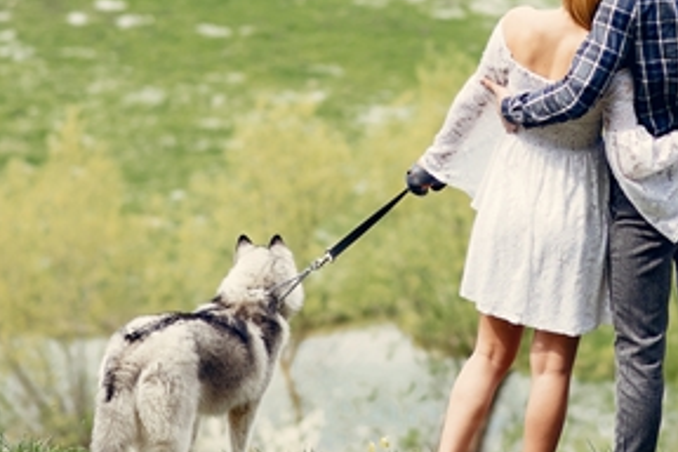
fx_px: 5009
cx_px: 563
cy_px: 34
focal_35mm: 266
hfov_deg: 7.7
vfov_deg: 5.2
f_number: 2.5
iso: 250
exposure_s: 1/4000
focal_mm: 85
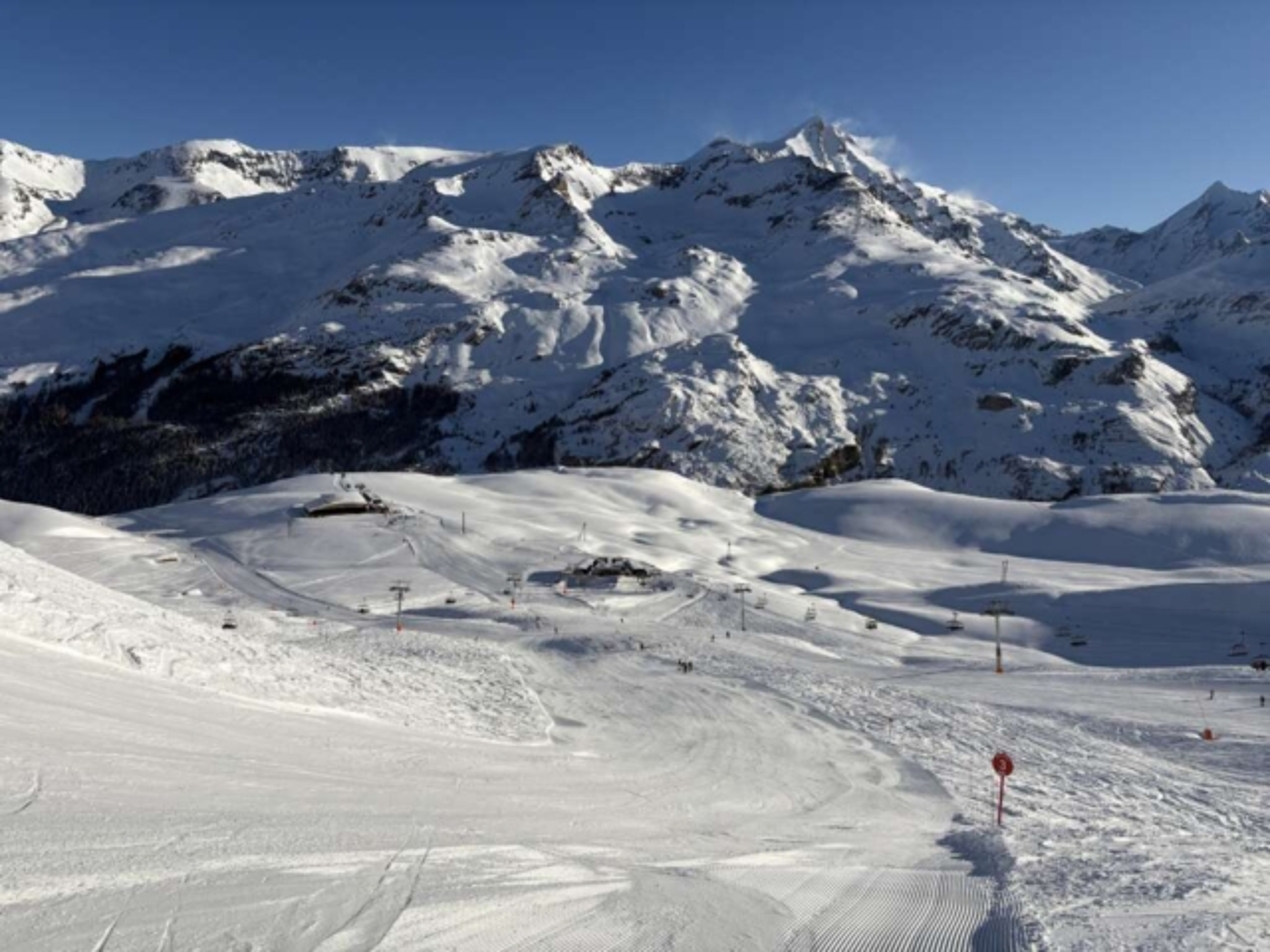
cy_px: 476
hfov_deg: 67.3
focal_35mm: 26
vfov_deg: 53.1
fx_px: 954
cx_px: 635
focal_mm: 5.96
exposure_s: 1/10101
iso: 50
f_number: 1.6
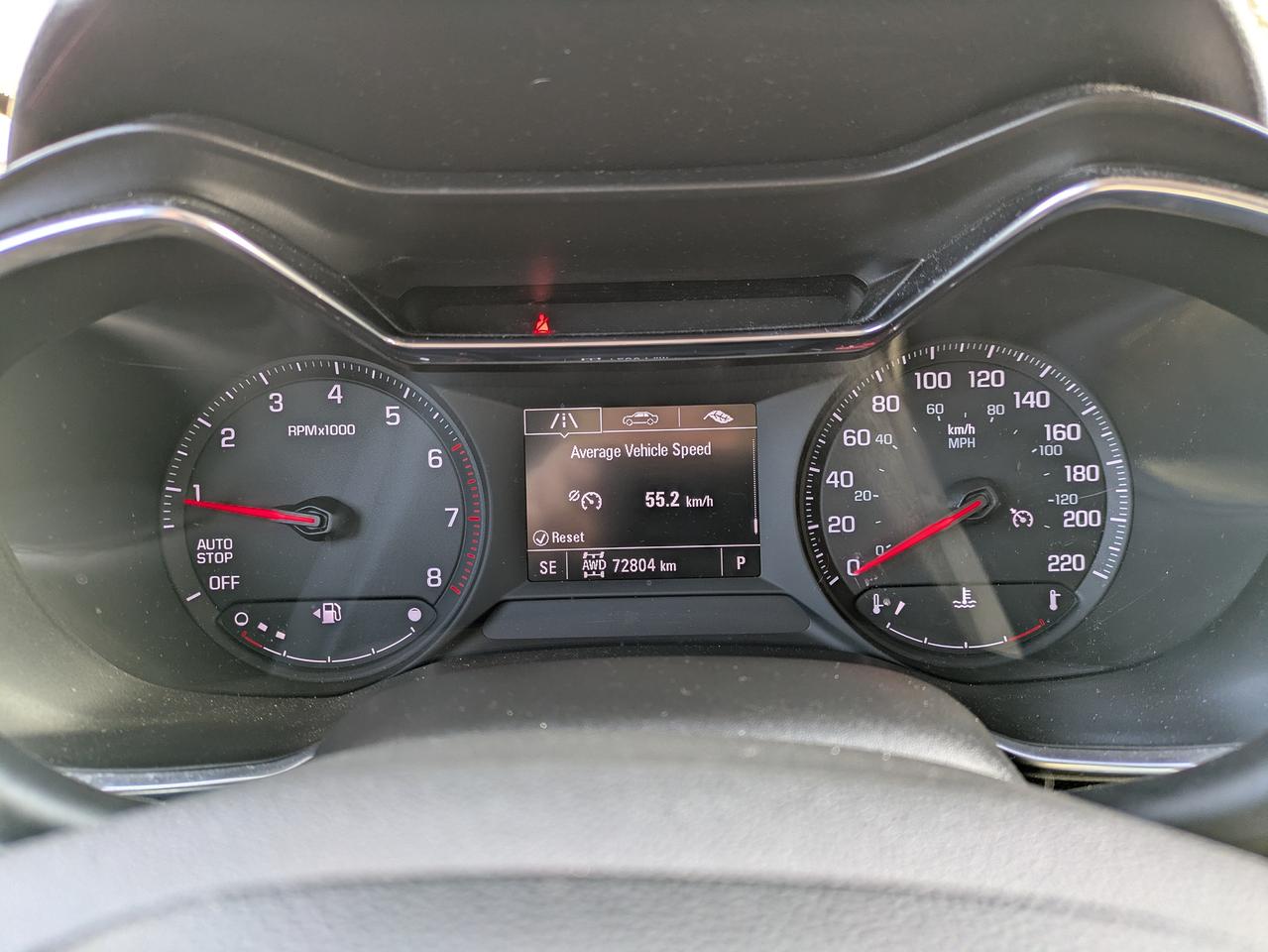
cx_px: 634
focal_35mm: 25
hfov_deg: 69.4
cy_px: 476
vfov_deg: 54.9
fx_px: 916
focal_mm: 5.43
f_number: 1.89
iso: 49
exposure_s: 1/40
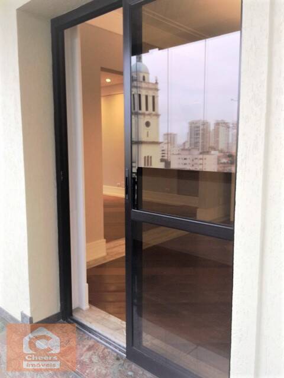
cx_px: 142
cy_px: 189
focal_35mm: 29
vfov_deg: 61.7
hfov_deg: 48.2
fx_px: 317
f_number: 2.2
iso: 64
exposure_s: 1/30
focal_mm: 4.15
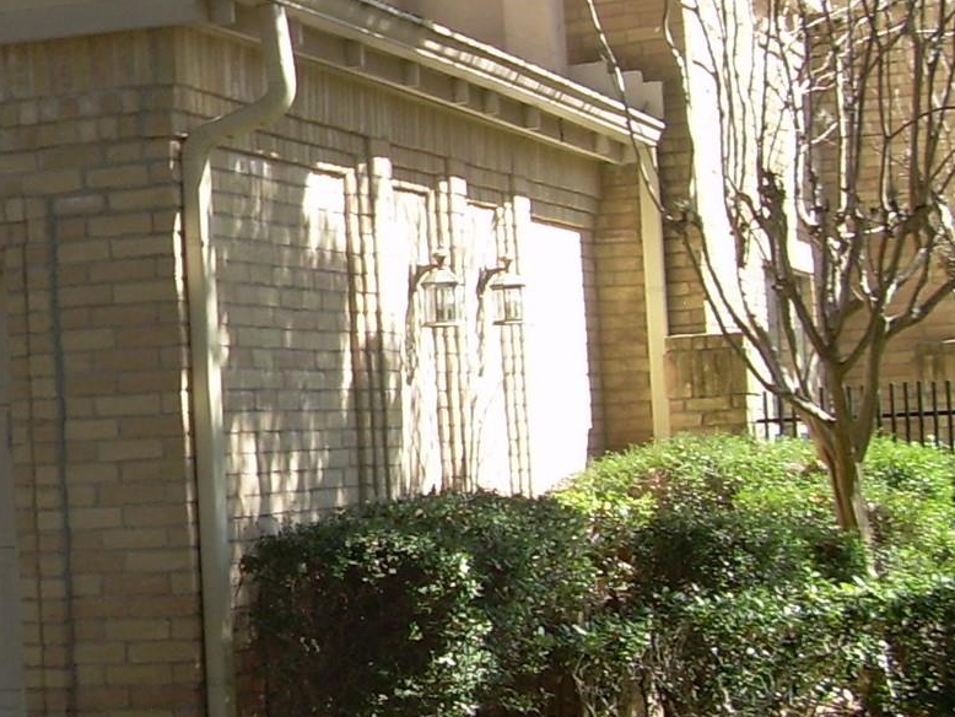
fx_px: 2760
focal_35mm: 100
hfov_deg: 18.5
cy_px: 214
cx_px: -211
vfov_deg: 14.8
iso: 50
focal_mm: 6.3
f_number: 2.8
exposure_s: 1/229
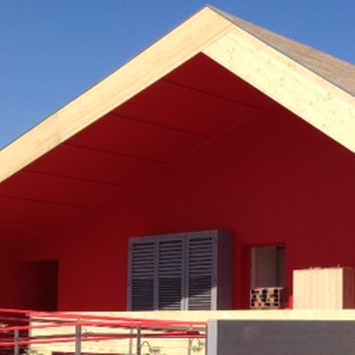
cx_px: 249
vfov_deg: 22.0
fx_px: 905
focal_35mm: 78
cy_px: 260
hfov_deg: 22.1
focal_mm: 4.28
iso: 50
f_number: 2.4
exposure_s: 1/2045
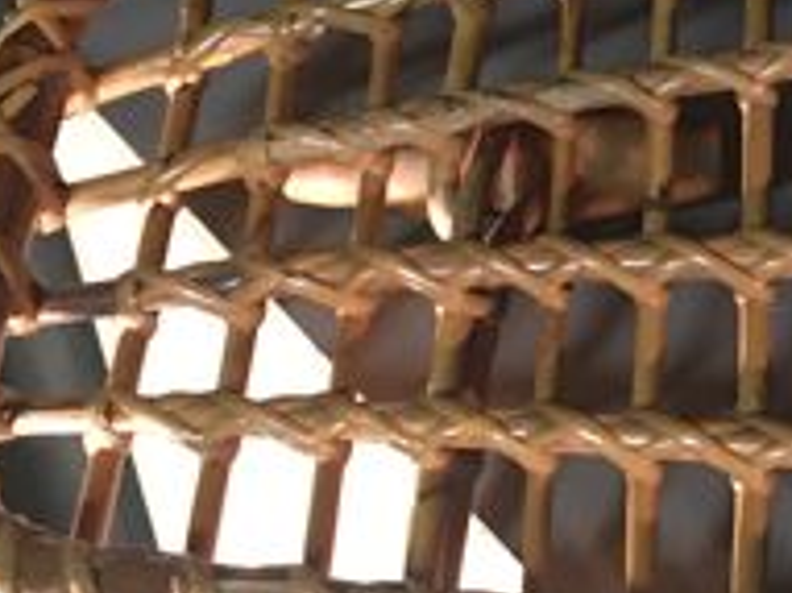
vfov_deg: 16.0
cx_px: 916
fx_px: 2081
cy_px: 79
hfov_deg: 20.3
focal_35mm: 91
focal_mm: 4.15
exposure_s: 1/8
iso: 100
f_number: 2.2
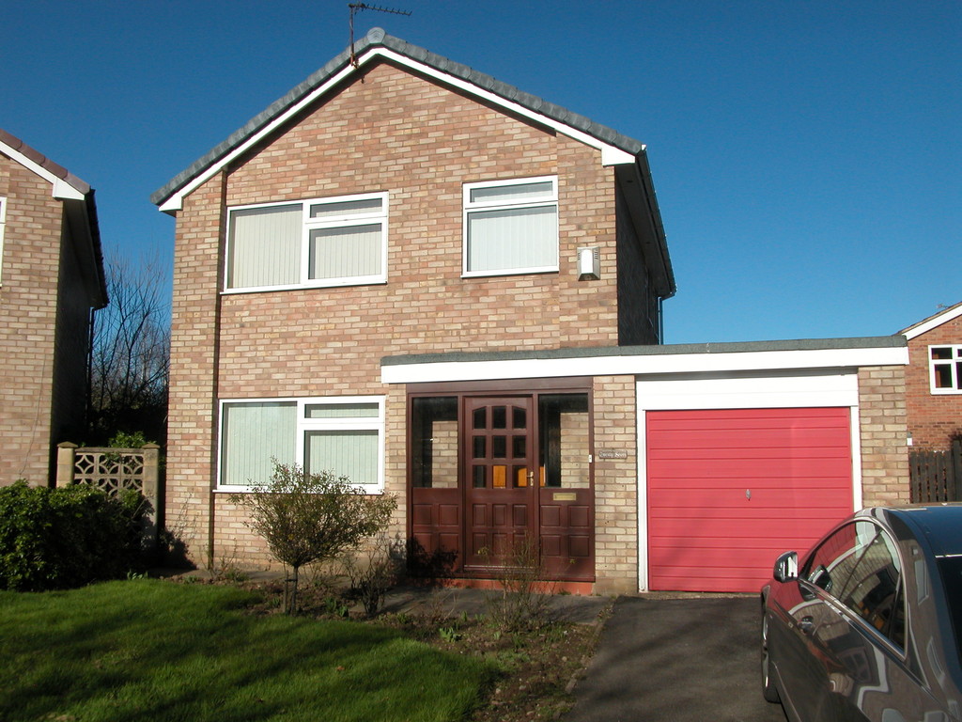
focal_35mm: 45
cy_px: 361
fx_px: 1251
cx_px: 481
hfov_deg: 42.1
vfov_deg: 32.2
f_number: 7.4
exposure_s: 1/445
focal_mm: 11.4
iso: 100
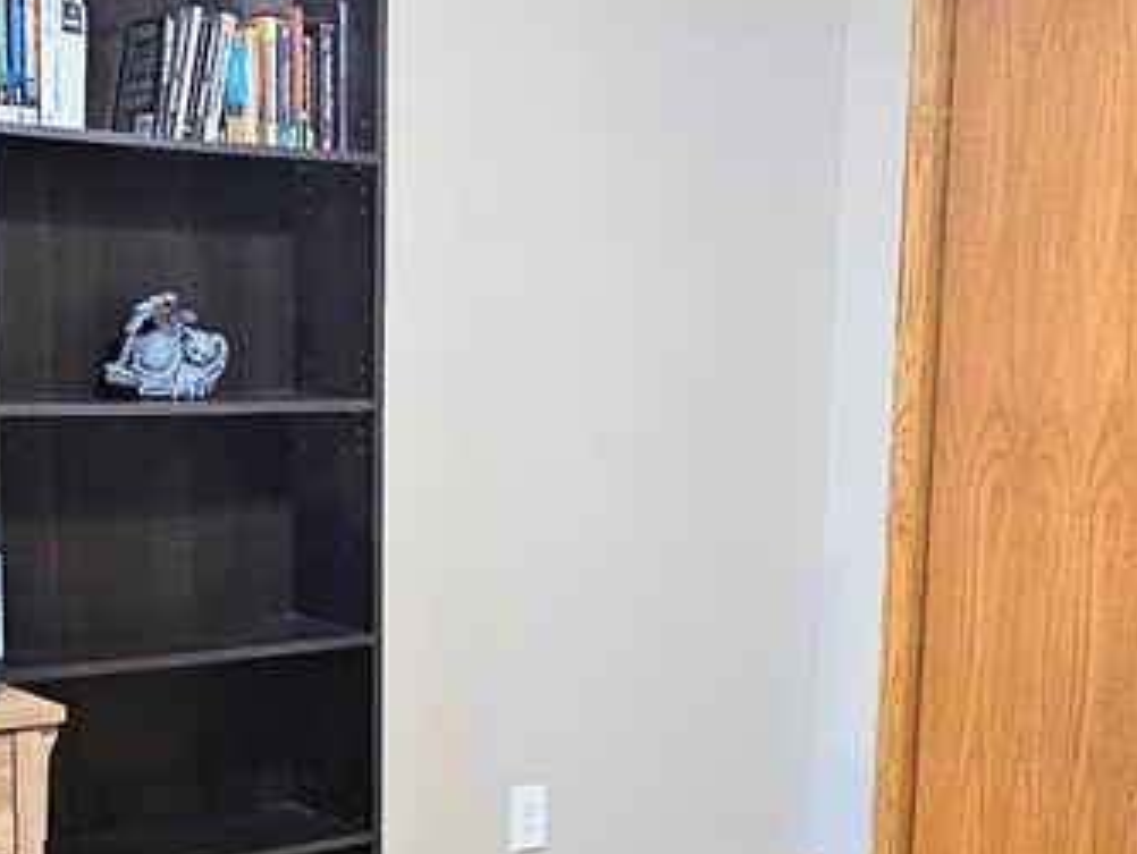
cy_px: 691
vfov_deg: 25.7
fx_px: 1841
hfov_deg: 34.0
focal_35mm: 56
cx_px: 769
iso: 400
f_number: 2.2
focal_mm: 2.2
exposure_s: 1/30
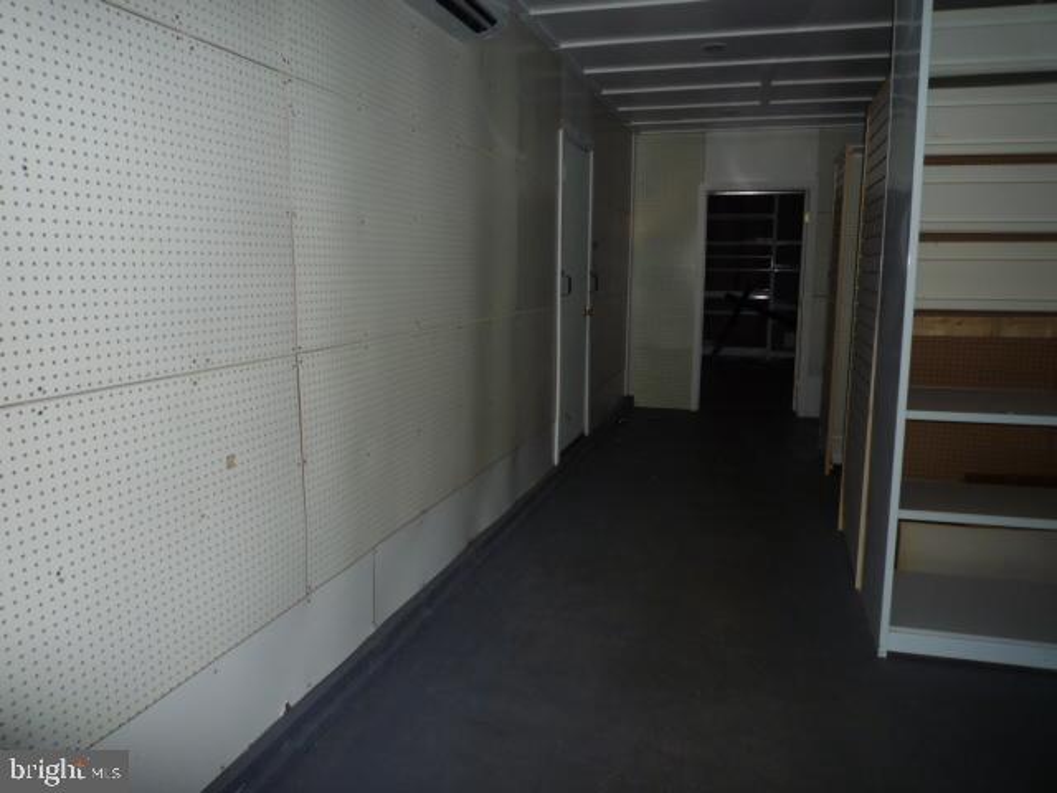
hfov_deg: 69.4
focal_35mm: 25
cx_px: 528
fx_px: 763
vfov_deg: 54.9
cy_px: 396
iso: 125
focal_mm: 4.4
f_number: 2.8
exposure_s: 1/30
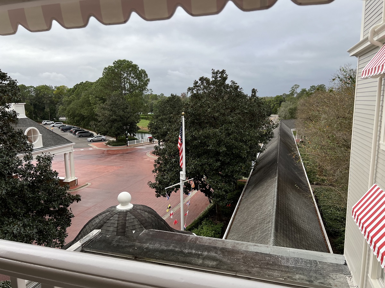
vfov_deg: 53.1
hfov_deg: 67.3
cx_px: 192
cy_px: 144
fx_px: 289
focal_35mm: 26
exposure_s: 1/2571
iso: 50
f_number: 1.5
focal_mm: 5.7
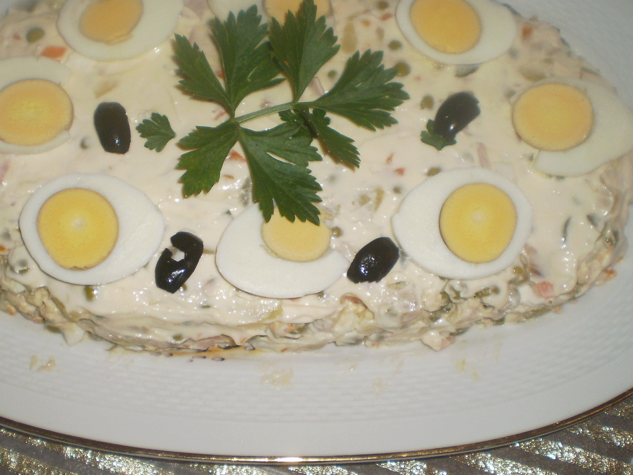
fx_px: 896
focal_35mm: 49
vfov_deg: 29.6
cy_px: 205
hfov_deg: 38.9
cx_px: 283
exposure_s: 1/30
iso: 125
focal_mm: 6.3
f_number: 3.1
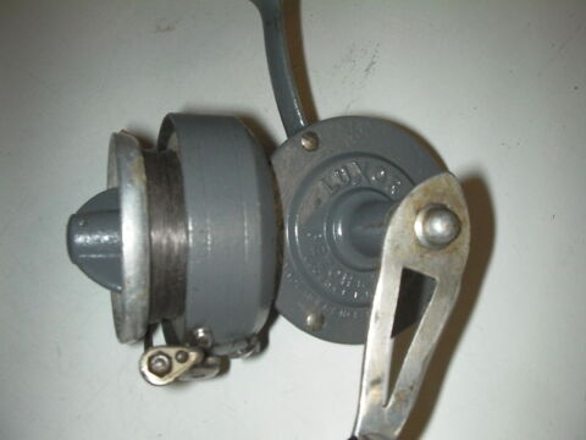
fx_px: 643
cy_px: 220
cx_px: 293
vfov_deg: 37.7
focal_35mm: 38
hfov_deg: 49.0
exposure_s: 1/30
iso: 200
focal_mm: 6.3
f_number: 5.6
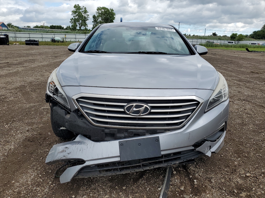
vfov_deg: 53.1
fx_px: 199
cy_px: 99
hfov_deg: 67.3
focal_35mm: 26
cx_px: 132
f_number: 1.5
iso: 50
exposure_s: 1/2500
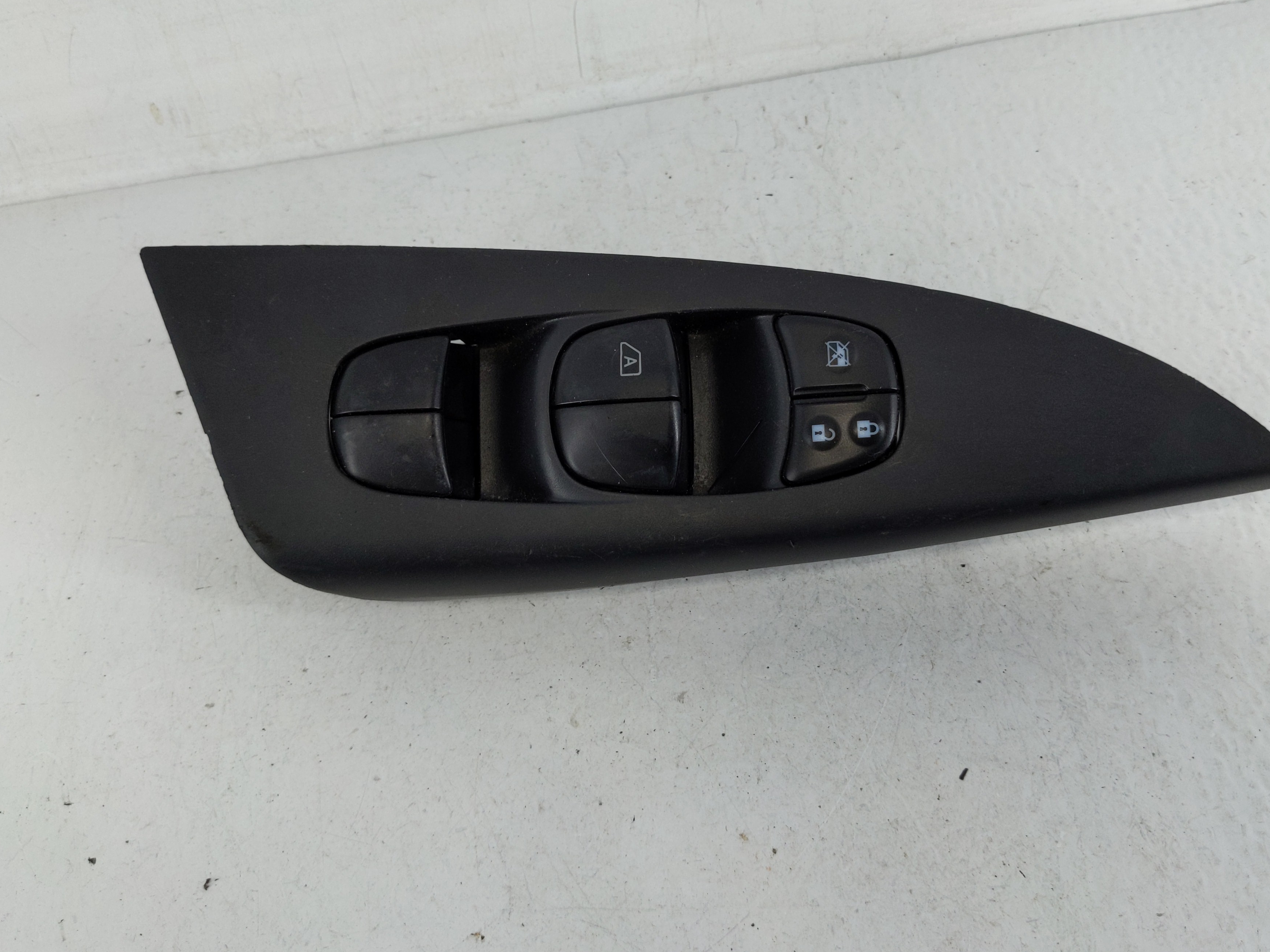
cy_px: 434
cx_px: 699
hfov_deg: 61.5
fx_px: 1064
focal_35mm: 29
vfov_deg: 48.2
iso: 58
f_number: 1.73
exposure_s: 1/109
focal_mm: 4.38
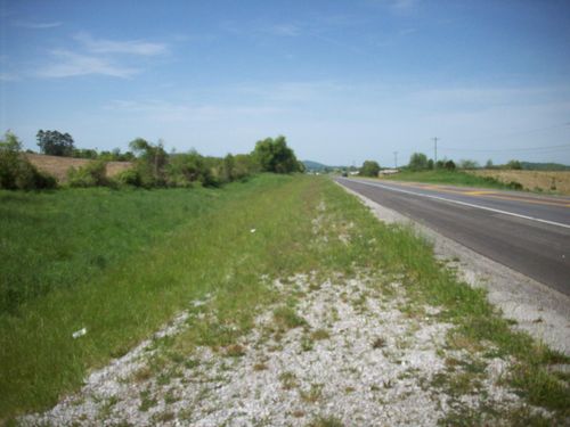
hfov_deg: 50.1
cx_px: 285
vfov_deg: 38.7
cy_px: 214
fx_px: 609
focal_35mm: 37
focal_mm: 6.2
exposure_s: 1/595
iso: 80
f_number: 5.6
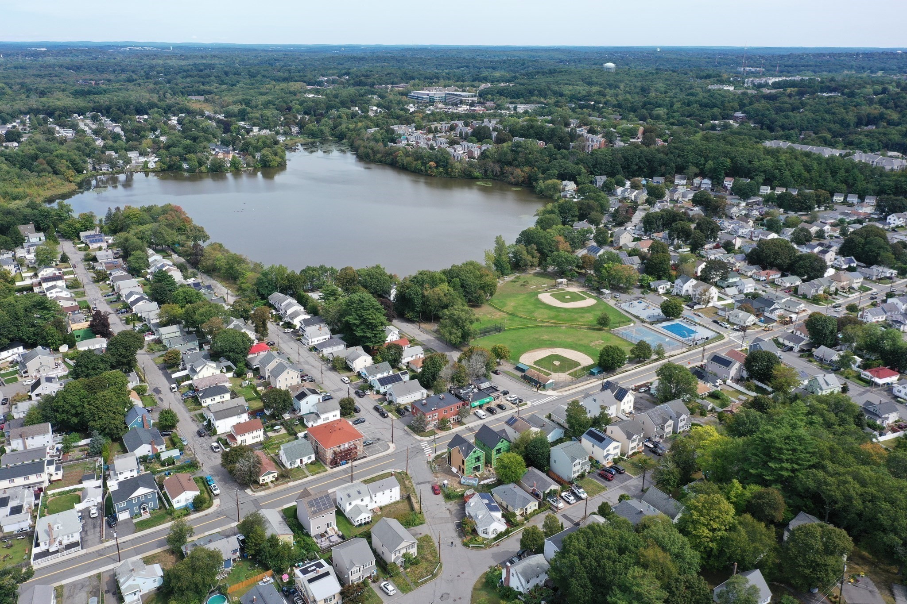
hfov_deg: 65.5
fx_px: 705
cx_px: 454
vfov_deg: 46.4
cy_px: 302
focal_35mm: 28
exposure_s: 1/320
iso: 100
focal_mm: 10.26
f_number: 5.6
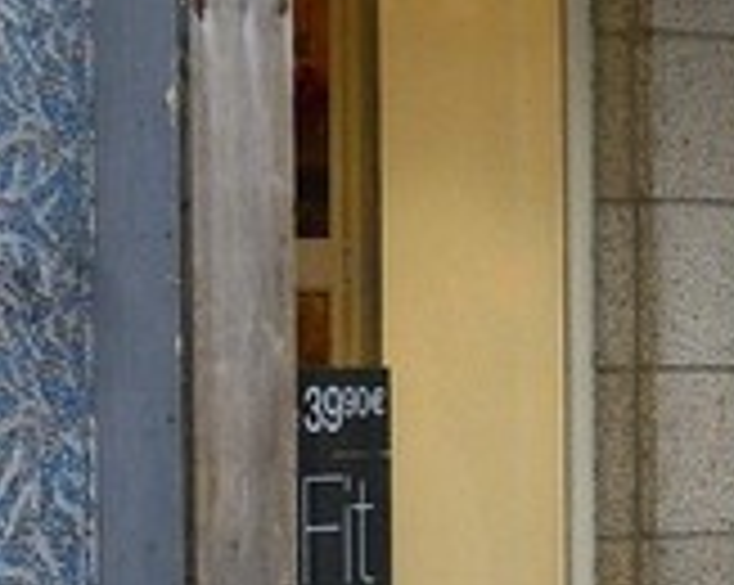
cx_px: 2391
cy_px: 711
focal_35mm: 323
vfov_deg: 4.8
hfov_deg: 5.5
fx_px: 7008
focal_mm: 35
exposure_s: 1/125
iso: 800
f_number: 11
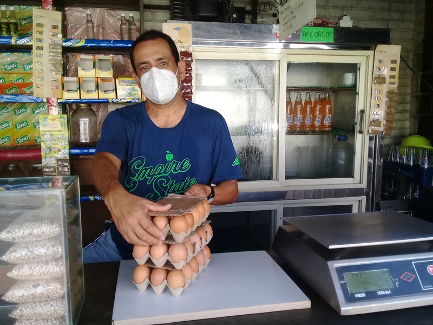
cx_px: 216
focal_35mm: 31
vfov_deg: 45.4
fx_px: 388
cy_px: 162
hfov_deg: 58.4
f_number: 2.2
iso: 50
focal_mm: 3.3
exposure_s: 1/131
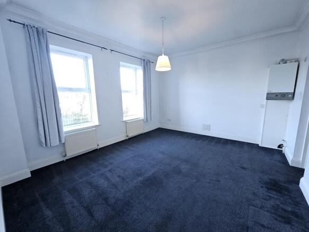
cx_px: 154
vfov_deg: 89.9
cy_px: 116
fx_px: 116
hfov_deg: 106.2
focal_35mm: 13
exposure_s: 1/50
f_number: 2.2
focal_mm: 2.2
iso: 250
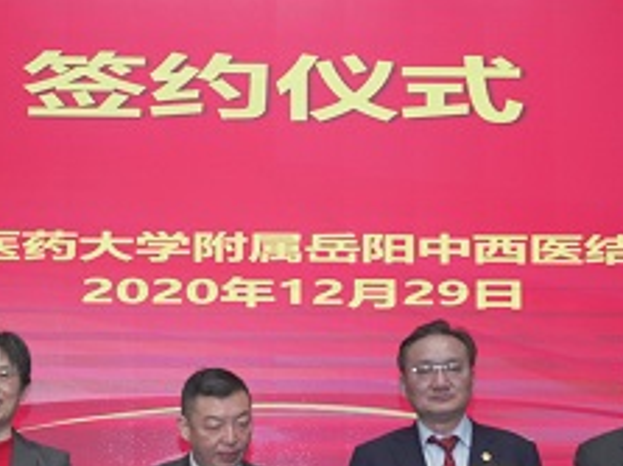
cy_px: 444
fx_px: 1853
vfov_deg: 14.2
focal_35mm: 103
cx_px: 284
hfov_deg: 19.1
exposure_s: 1/160
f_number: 4.5
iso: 1600
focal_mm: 37
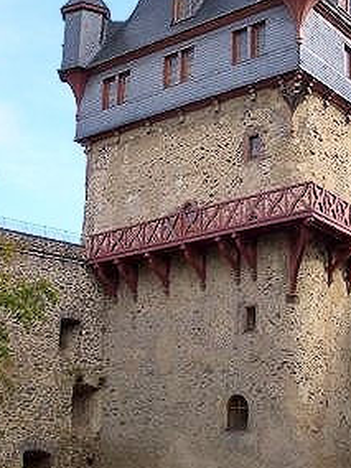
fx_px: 1000
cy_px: 183
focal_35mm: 74
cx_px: 246
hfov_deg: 19.8
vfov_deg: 26.3
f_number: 4.3
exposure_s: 1/160
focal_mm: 5.8
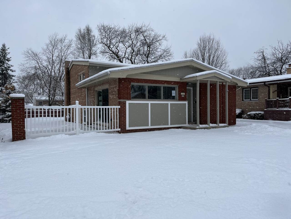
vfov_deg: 53.1
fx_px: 219
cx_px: 146
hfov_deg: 67.3
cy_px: 110
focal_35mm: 26
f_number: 1.6
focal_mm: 5.1
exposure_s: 1/3876
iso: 50
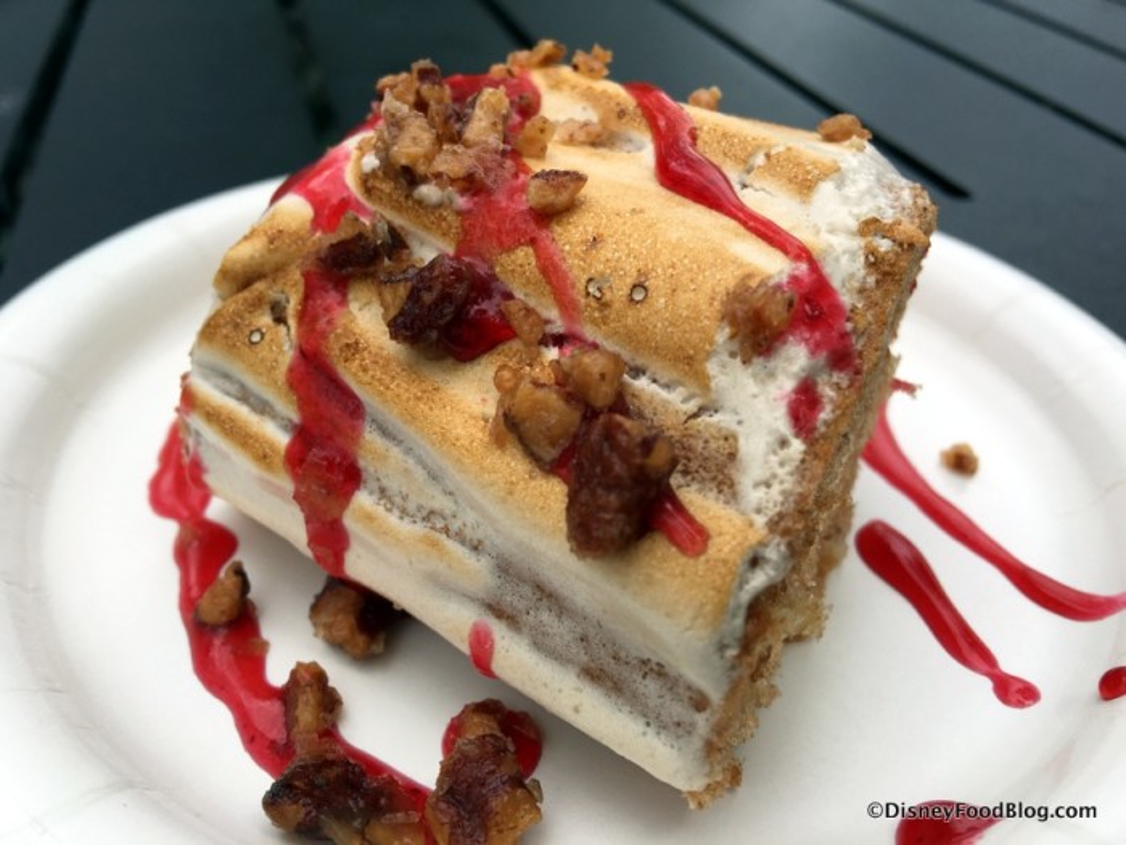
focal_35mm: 29
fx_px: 943
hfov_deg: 61.7
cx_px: 563
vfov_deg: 48.2
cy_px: 422
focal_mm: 4.15
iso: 25
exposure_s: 1/493
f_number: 2.2
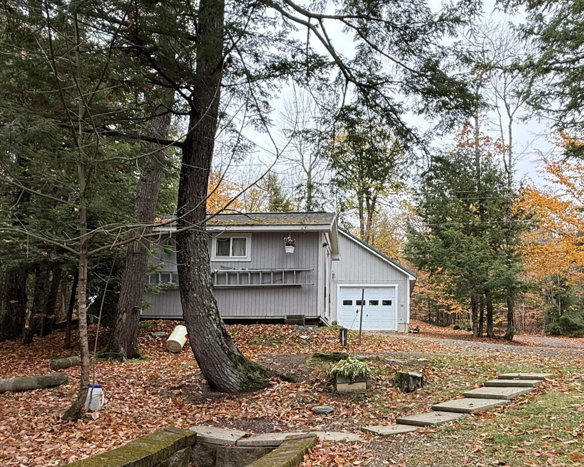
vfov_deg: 50.8
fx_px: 484
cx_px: 345
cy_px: 304
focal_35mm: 28
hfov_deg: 61.8
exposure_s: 1/145
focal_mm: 2.22
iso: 64
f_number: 2.2
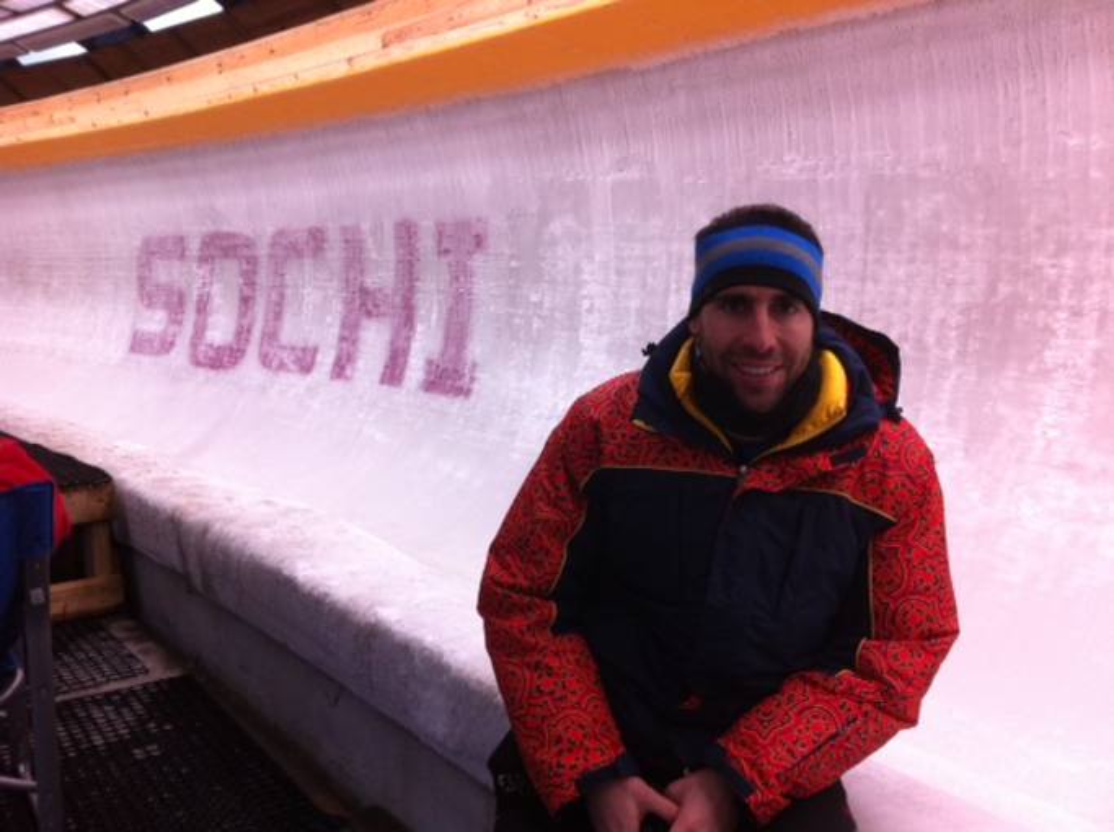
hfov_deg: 52.7
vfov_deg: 40.6
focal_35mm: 35
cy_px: 416
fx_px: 1125
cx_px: 557
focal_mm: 3.85
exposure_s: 1/100
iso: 100
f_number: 2.8
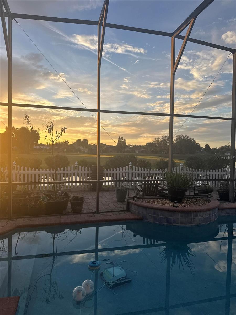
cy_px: 158
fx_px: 218
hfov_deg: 56.8
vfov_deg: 71.6
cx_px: 118
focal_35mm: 24
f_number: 1.78
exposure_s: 1/966
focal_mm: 6.76
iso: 80
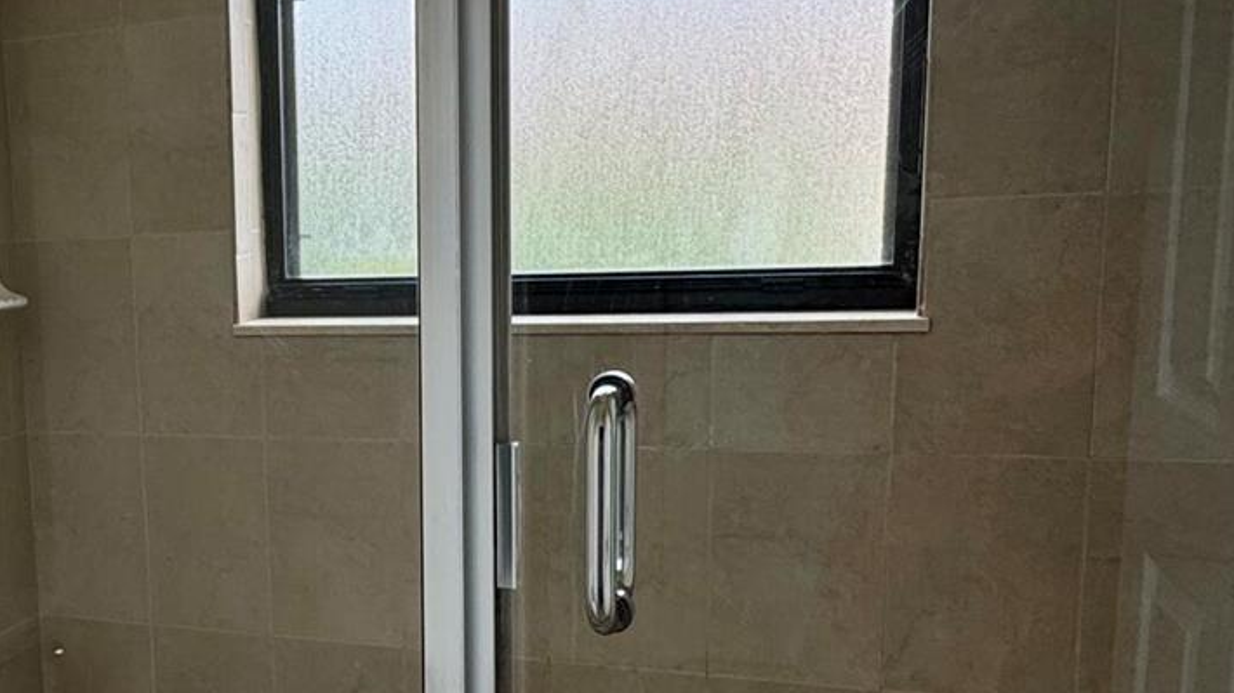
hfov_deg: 42.3
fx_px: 1439
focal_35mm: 44
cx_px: 108
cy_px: 457
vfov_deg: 26.9
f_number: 2.2
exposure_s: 1/99
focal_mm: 2.22
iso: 64
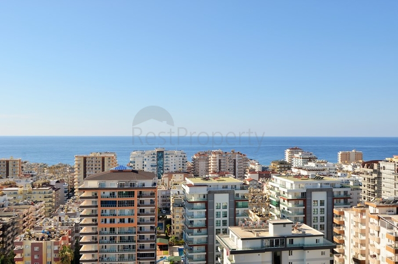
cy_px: 132
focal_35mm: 36
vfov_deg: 36.7
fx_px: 397
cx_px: 199
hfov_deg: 53.2
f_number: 10
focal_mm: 24
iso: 100
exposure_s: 1/250
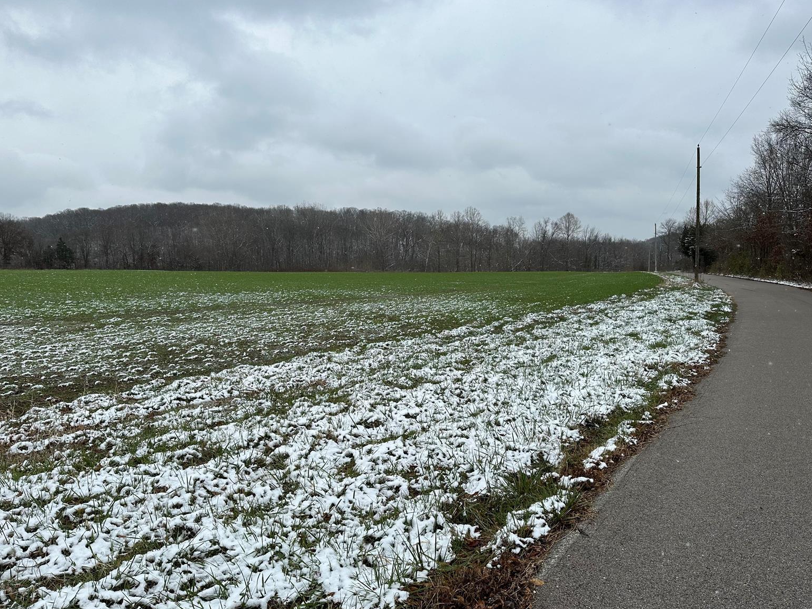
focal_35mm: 25
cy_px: 297
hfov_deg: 69.4
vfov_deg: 54.9
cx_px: 396
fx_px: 586
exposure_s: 1/2155
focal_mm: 6.86
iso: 80
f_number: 1.78
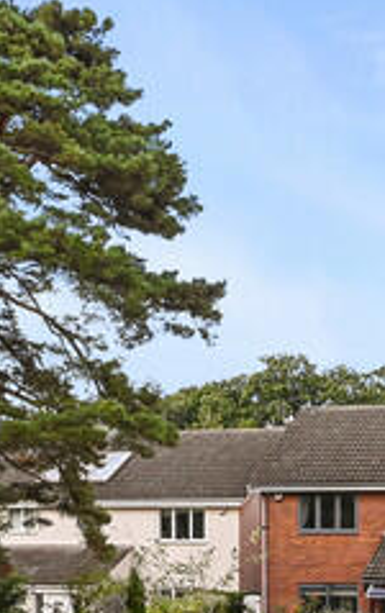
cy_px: 535
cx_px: 388
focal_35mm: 61
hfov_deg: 20.6
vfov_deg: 32.0
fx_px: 1021
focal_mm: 14
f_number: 8
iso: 400
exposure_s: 1/250
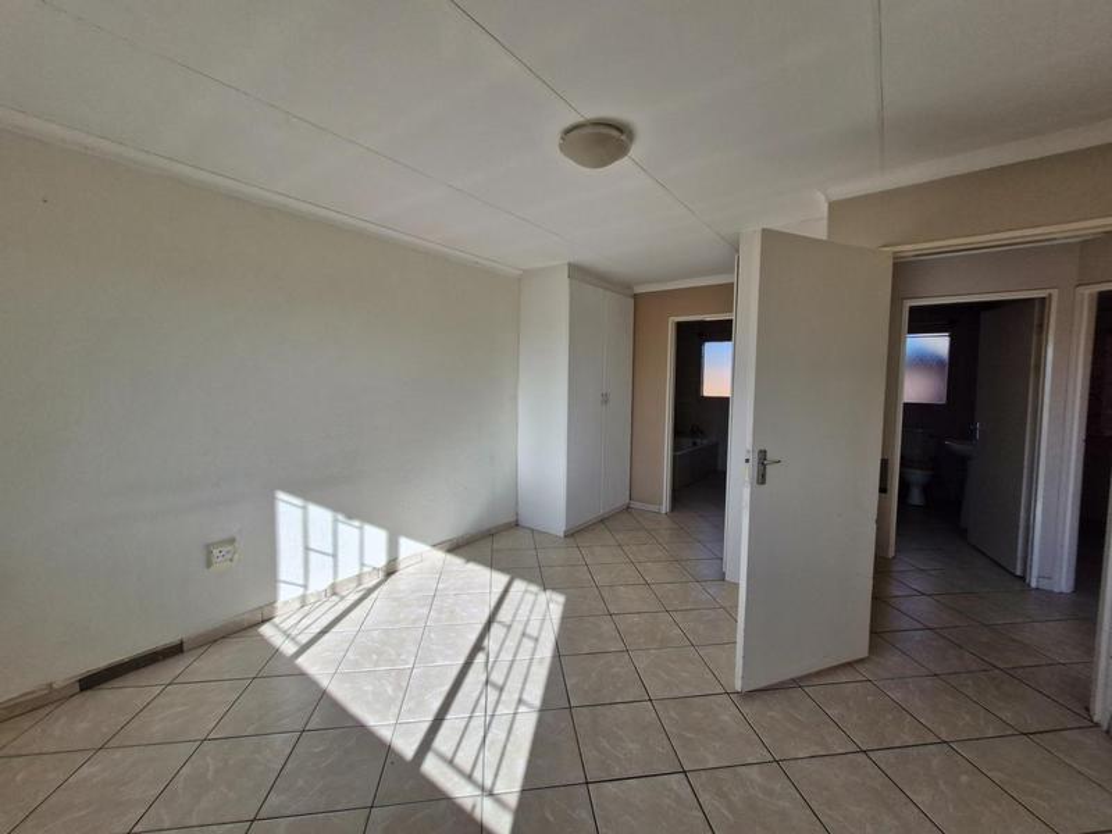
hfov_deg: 106.2
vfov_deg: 89.9
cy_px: 417
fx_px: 418
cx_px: 556
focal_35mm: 13
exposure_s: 1/728
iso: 50
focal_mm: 1.74
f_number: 2.2
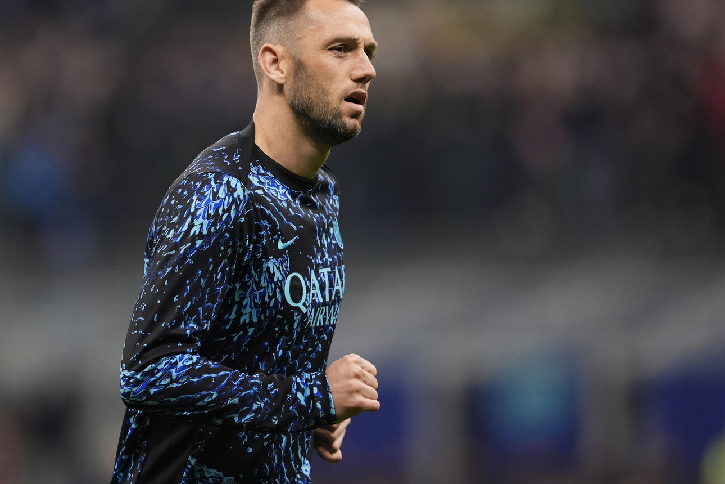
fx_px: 8740
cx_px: 383
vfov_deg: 3.2
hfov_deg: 4.8
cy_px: 225
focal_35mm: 434
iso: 2000
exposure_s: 1/1600
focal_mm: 400
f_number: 2.8
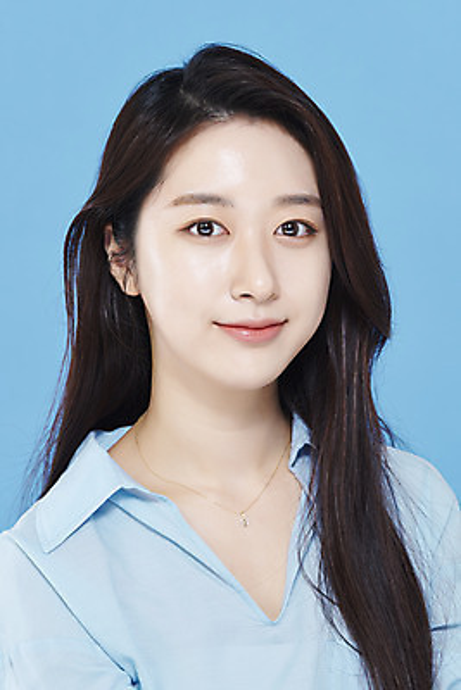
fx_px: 2015
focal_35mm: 105
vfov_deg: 19.4
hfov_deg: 13.1
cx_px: 230
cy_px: 345
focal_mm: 105
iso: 64
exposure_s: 1/125
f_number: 11
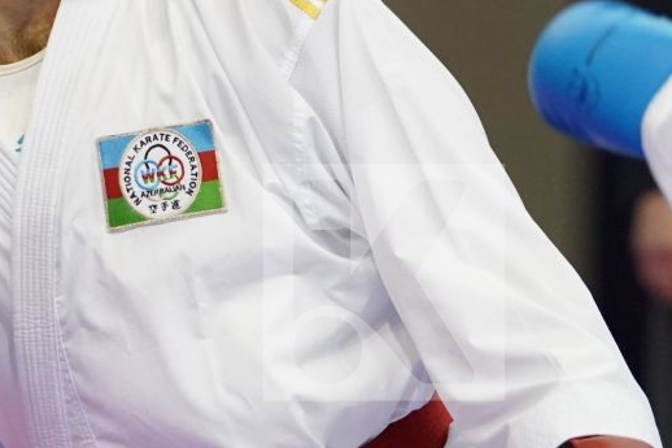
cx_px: 384
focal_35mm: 633
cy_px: -179
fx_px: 11812
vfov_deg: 2.2
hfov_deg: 3.3
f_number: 2.8
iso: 4000
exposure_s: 1/1000
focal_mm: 182
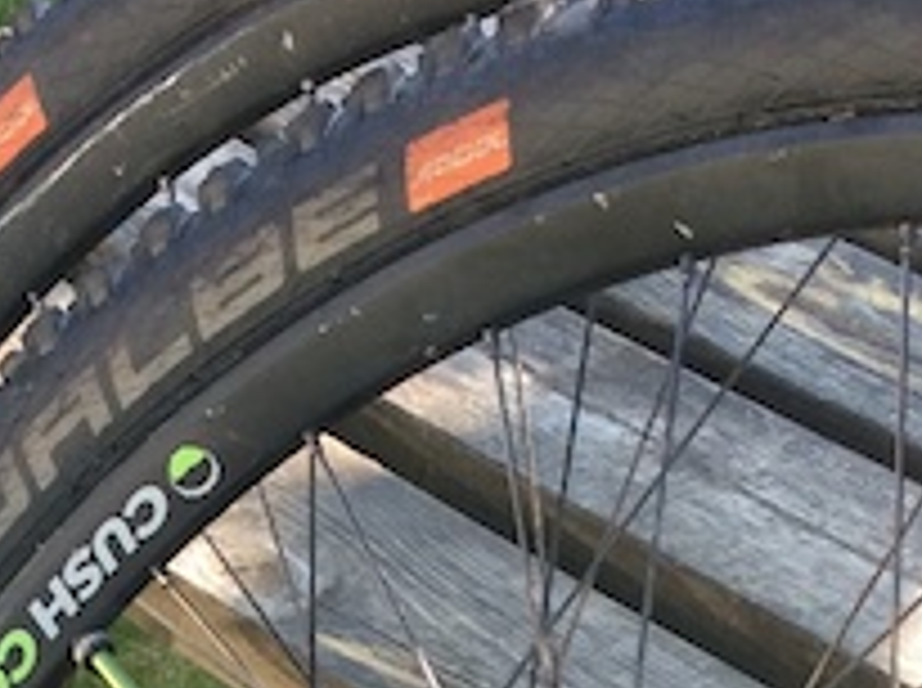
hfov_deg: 15.8
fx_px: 3324
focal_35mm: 125
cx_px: 360
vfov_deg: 11.2
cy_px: 1138
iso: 32
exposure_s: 1/163
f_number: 2.4
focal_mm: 3.3
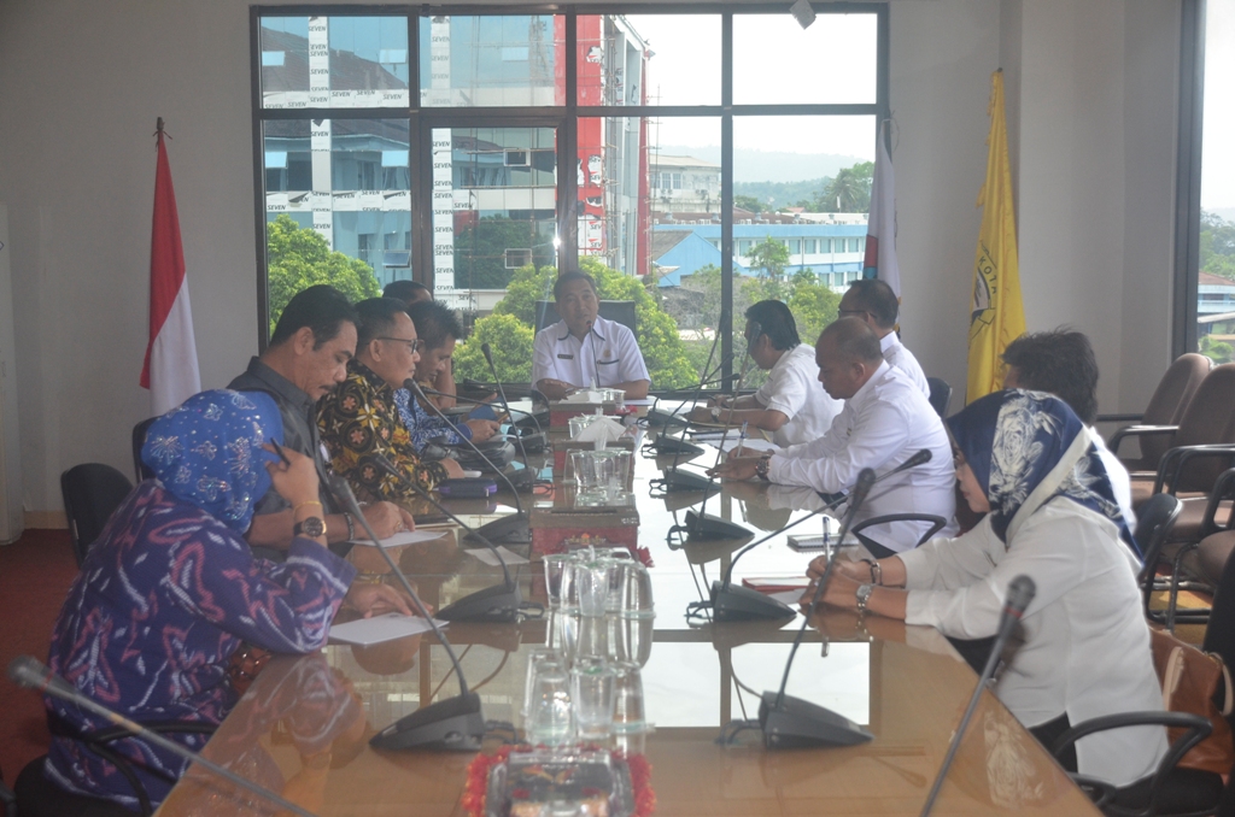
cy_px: 408
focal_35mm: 48
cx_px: 618
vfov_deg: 27.9
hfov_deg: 41.2
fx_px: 1643
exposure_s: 1/250
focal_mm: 32
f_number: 5.6
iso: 640
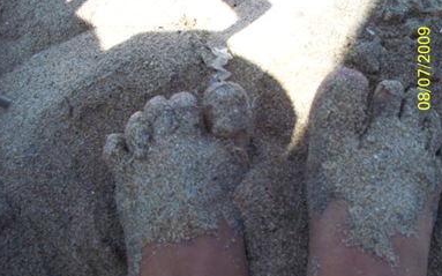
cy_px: 152
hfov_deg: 48.2
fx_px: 494
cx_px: 225
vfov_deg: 31.2
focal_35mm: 41
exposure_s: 1/640
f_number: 4.8
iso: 400
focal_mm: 7.9
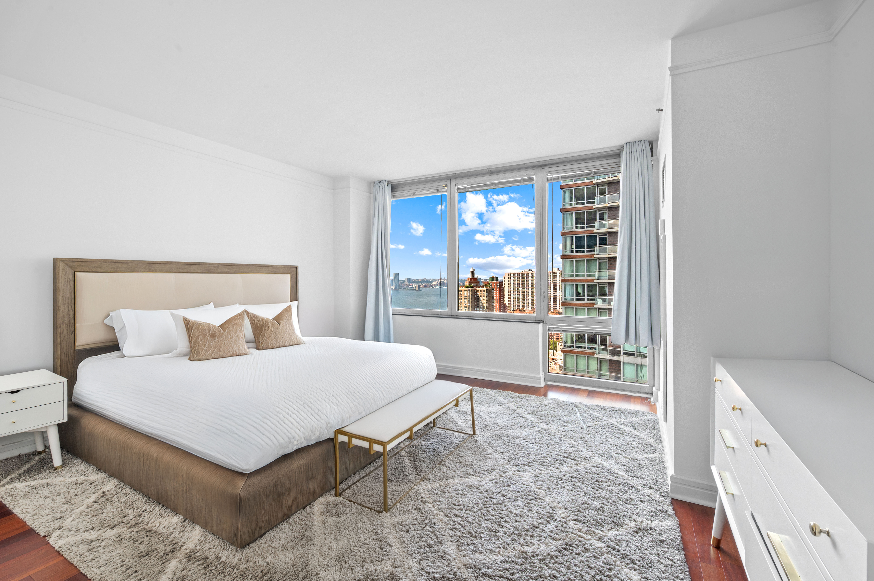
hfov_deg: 104.3
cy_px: 290
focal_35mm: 14
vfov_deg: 81.1
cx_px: 437
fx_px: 340
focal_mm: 14
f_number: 13
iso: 320
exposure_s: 1/3
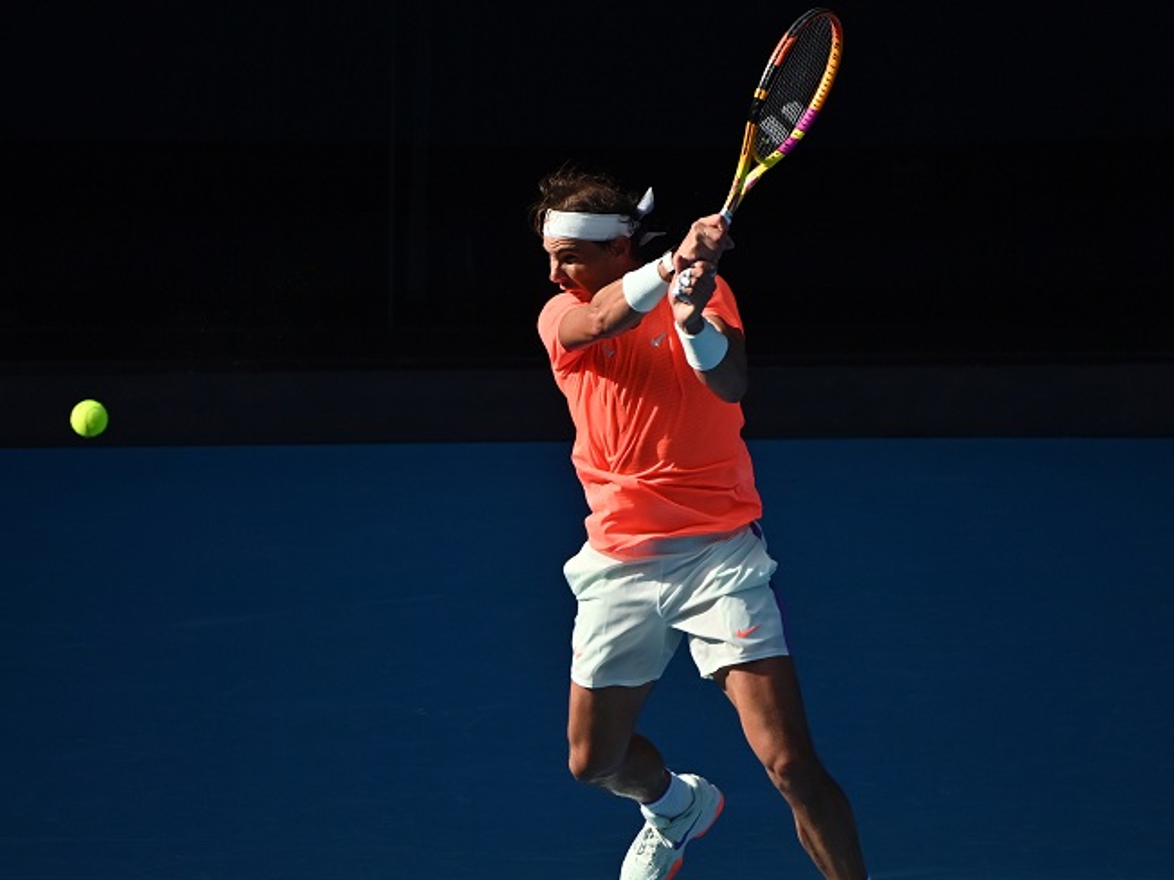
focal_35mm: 826
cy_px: 441
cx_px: 596
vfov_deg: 1.8
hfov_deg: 2.4
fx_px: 28014
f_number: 5.6
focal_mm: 560
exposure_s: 1/2000
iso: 400
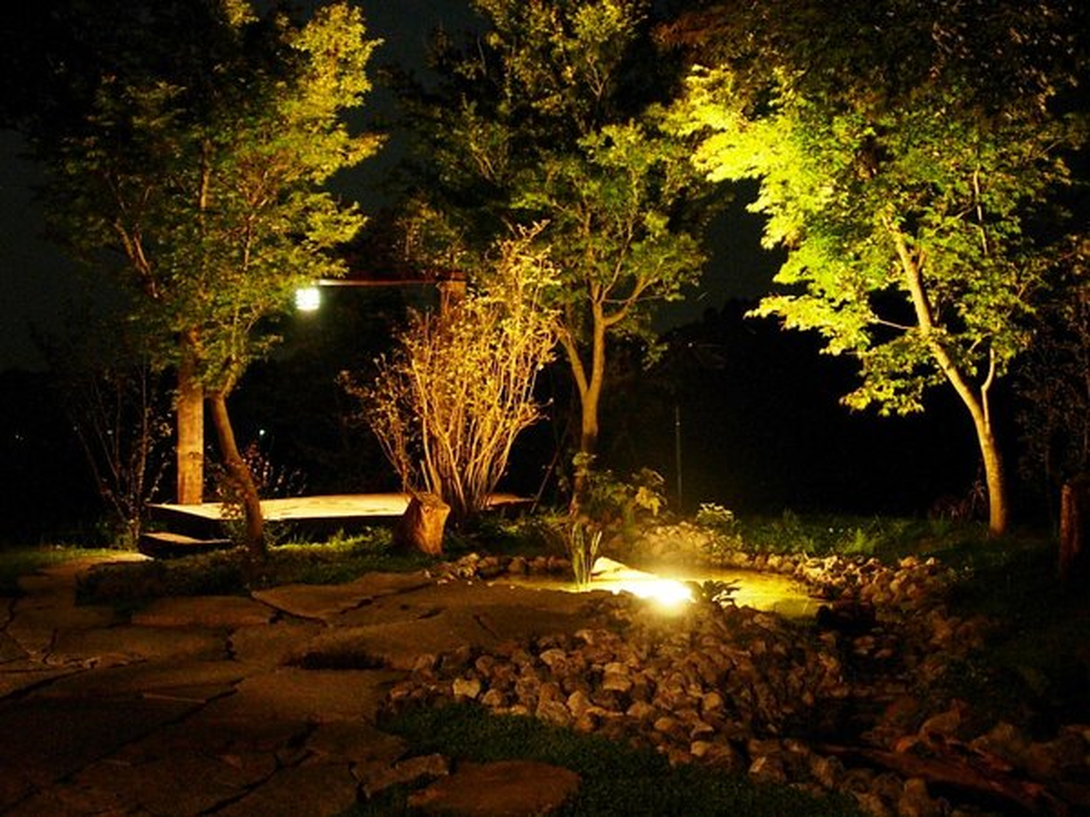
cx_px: 545
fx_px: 1291
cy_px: 408
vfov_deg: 35.1
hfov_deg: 45.8
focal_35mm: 41
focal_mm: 8.5
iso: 200
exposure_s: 1
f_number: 2.9
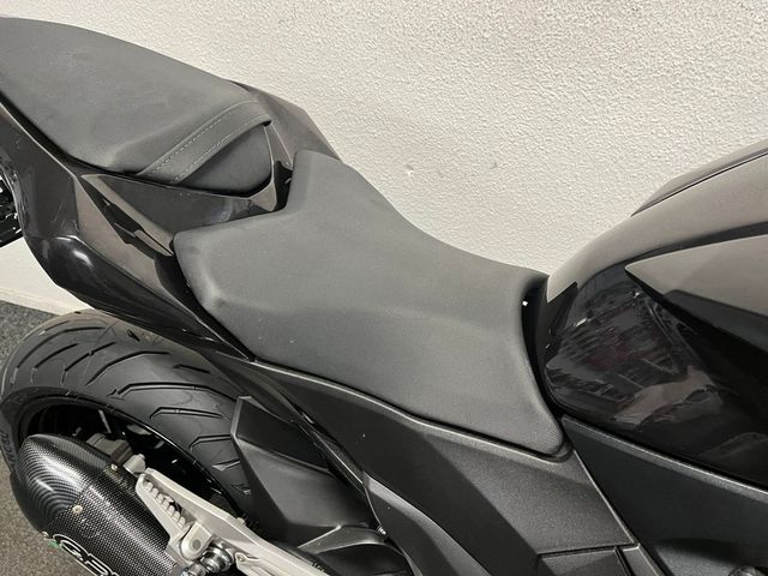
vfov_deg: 53.1
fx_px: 577
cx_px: 384
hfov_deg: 67.3
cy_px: 288
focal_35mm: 26
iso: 160
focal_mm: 5.1
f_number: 1.6
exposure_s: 1/50
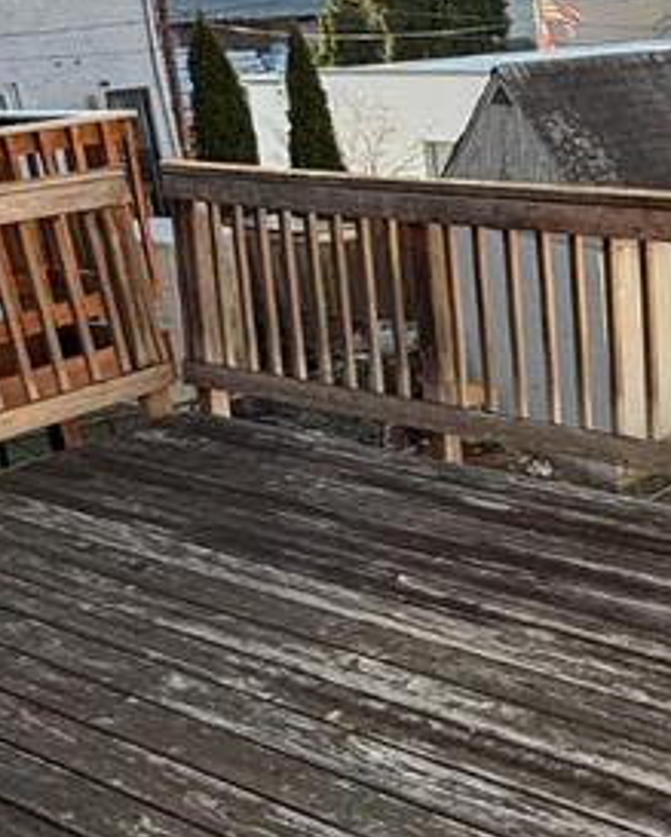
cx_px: 717
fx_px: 1338
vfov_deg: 34.6
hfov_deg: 26.2
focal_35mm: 54
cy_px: 512
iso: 64
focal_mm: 2.22
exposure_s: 1/336
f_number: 2.2
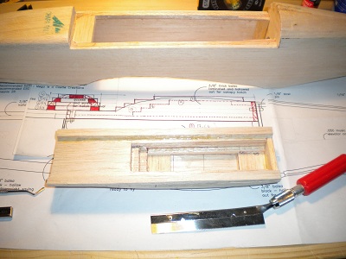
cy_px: 130
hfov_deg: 52.6
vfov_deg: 40.7
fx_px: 350
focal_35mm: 35
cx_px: 173
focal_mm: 6.3
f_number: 3.1
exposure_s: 1/63.7
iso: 136
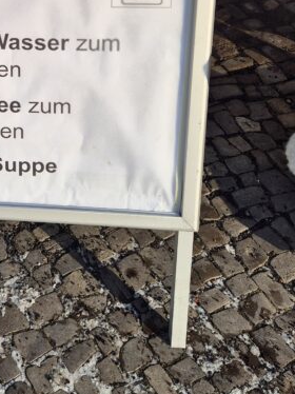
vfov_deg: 28.1
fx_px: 717
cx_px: -24
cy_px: -37
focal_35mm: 63
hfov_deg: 22.1
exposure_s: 1/1944
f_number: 1.8
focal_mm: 5.4
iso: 25
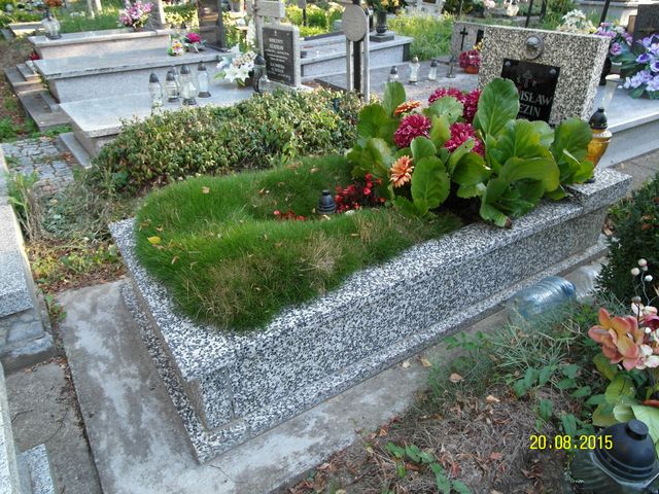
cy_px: 247
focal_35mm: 24
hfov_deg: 71.6
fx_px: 457
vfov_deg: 56.8
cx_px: 330
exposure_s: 1/45
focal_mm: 5.2
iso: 100
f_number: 2.8
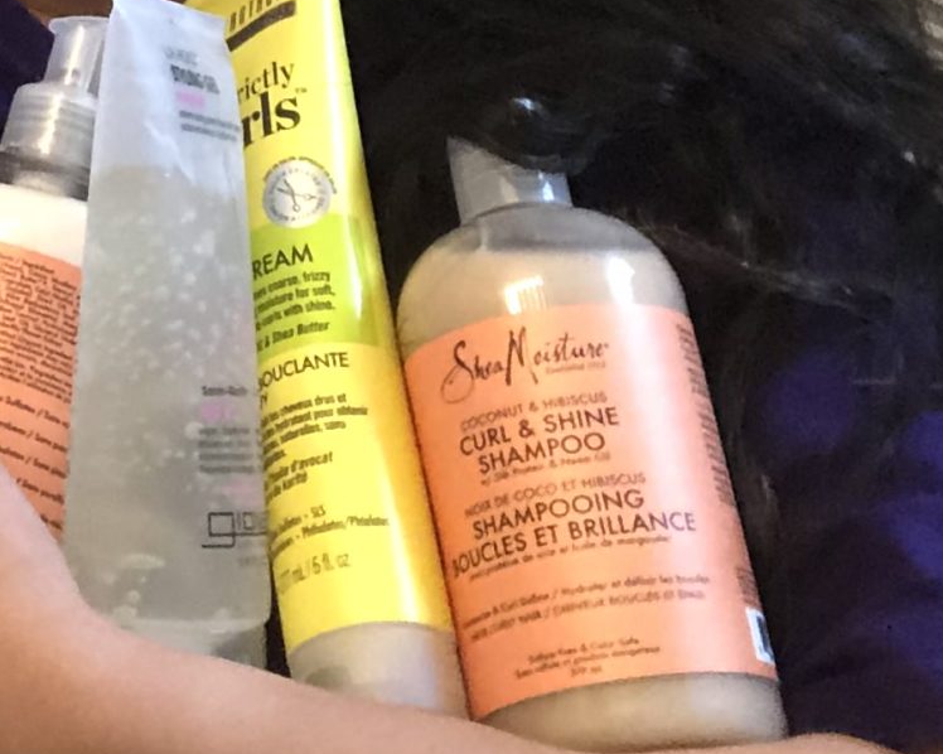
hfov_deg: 17.1
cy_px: -320
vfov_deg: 13.7
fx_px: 2986
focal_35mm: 107
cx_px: -222
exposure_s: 1/60
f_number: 2.2
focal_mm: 2.87
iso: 320
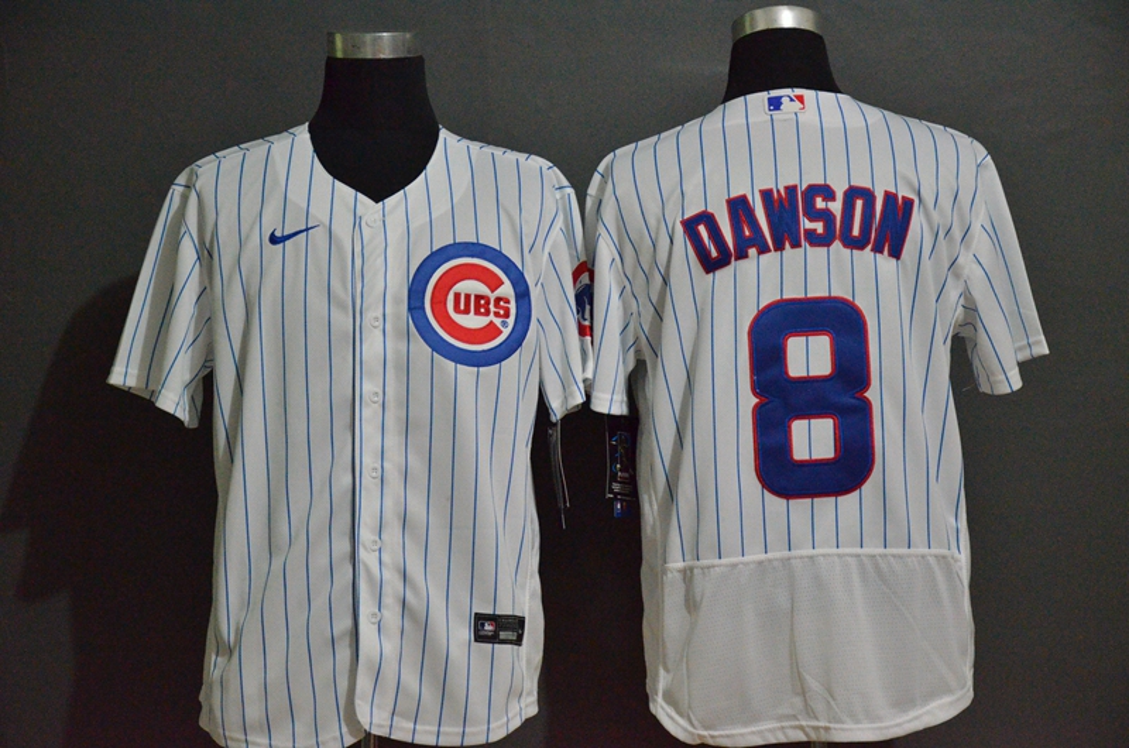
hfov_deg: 22.7
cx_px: 564
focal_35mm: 90
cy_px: 374
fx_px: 2817
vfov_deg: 15.1
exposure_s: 1/80
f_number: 5
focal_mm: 60
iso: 4000
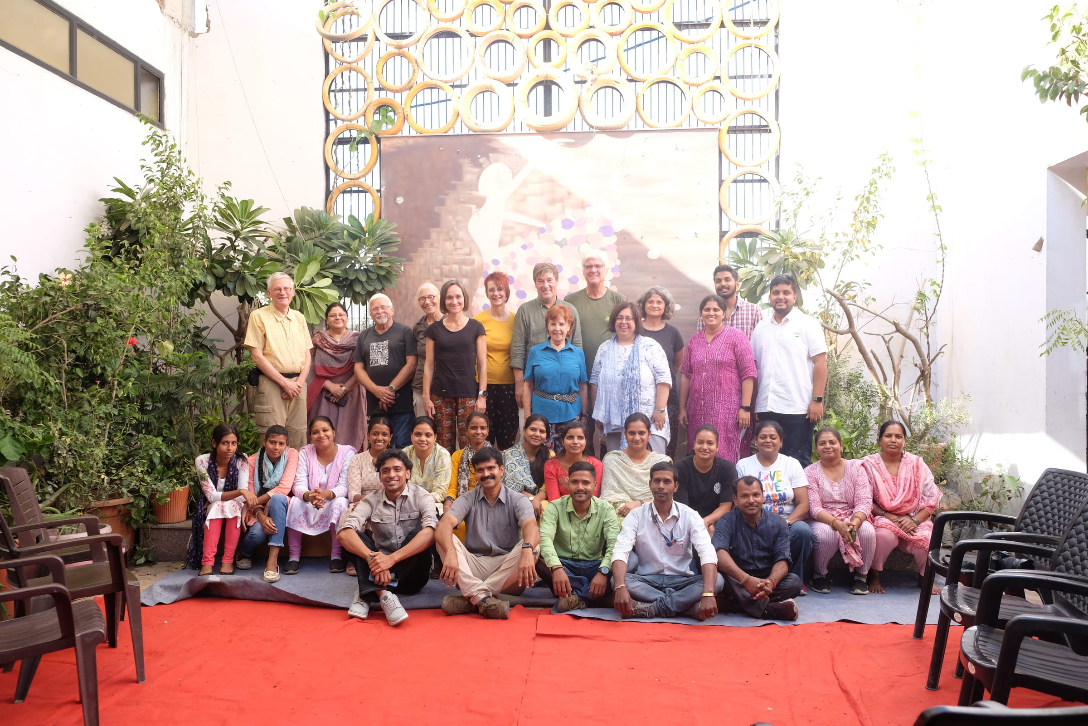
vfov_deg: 47.9
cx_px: 544
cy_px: 363
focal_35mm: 27
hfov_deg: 67.4
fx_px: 816
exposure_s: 1/160
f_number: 3.6
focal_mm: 18
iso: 200
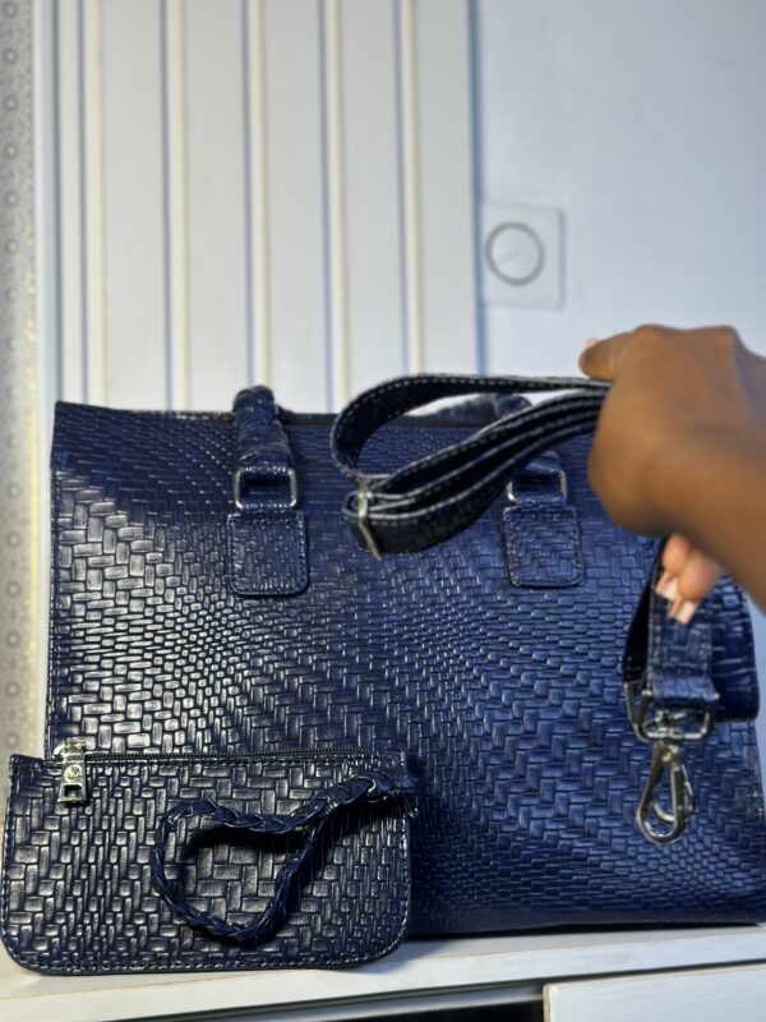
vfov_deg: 39.7
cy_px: 511
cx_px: 383
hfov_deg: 30.3
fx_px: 1416
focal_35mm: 48
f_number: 1.78
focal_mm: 6.86
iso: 80
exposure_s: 1/231
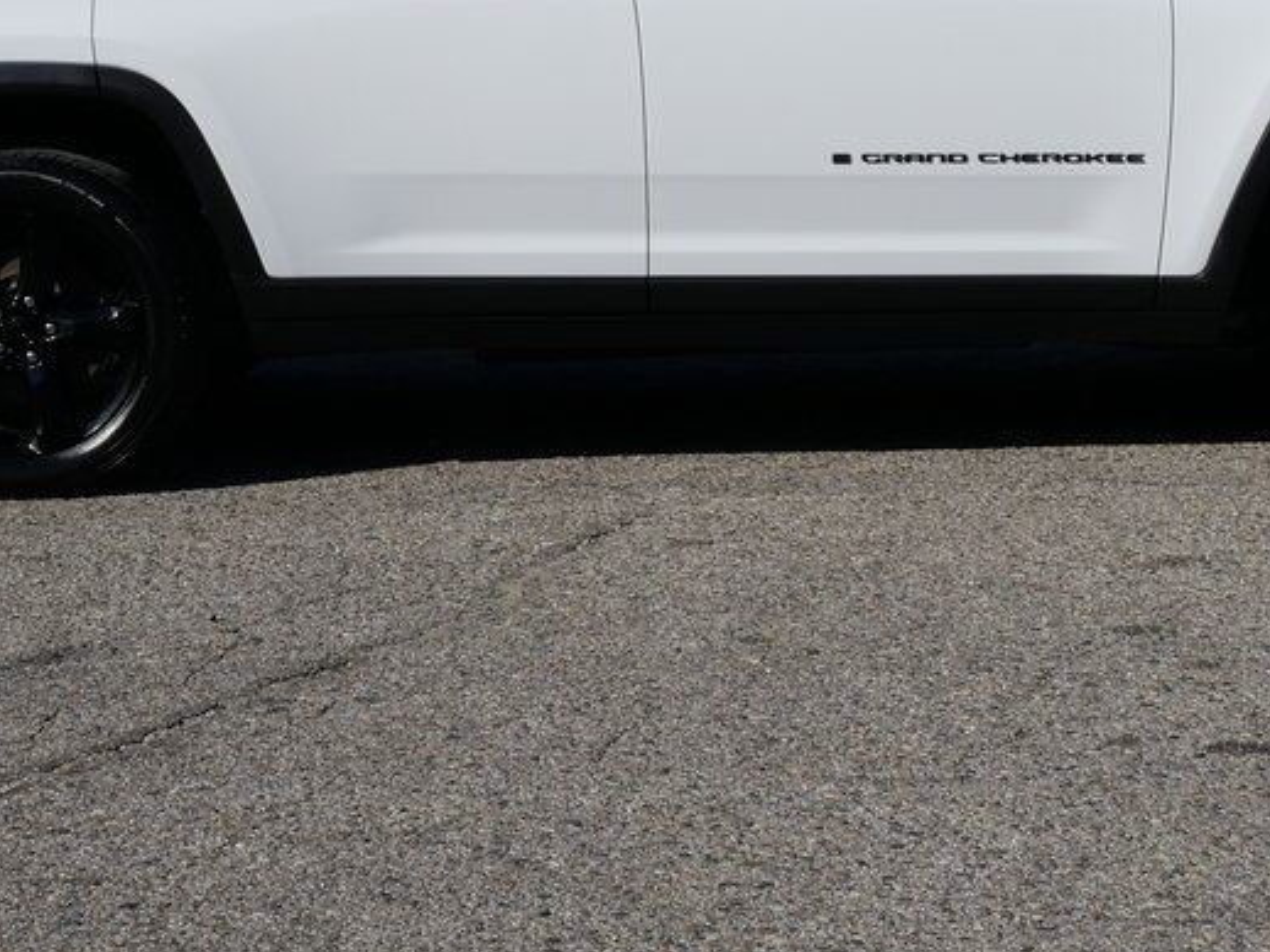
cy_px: 96
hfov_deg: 22.5
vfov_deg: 16.7
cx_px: 645
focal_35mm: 87
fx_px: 3190
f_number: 13
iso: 200
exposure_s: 1/400
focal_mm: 22
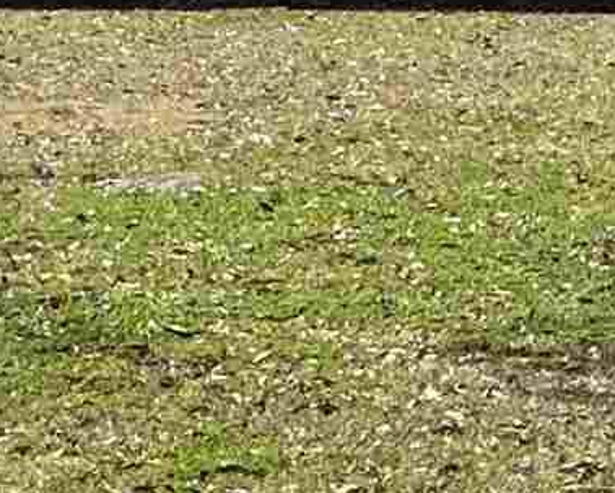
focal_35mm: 206
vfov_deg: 7.5
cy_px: -99
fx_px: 3752
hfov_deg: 8.5
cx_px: 1502
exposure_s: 1/1890
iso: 50
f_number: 1.6
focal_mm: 5.1
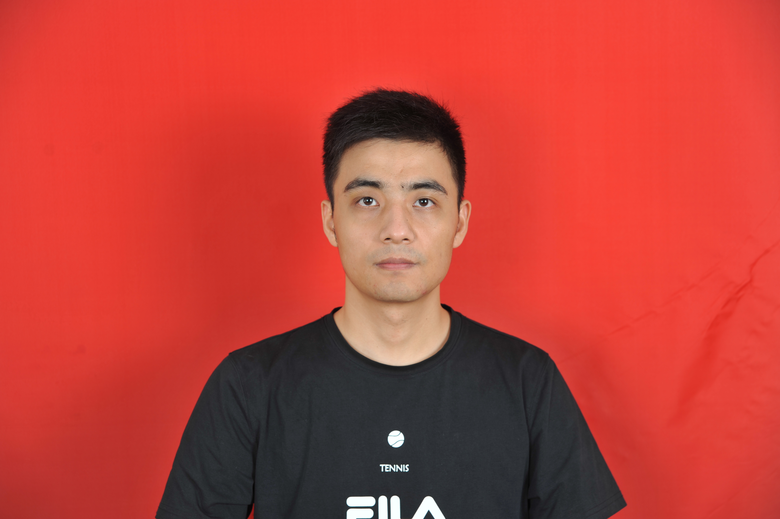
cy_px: 260
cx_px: 390
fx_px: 1407
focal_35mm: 65
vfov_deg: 20.9
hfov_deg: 31.0
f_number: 5.6
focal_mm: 65
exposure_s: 1/125
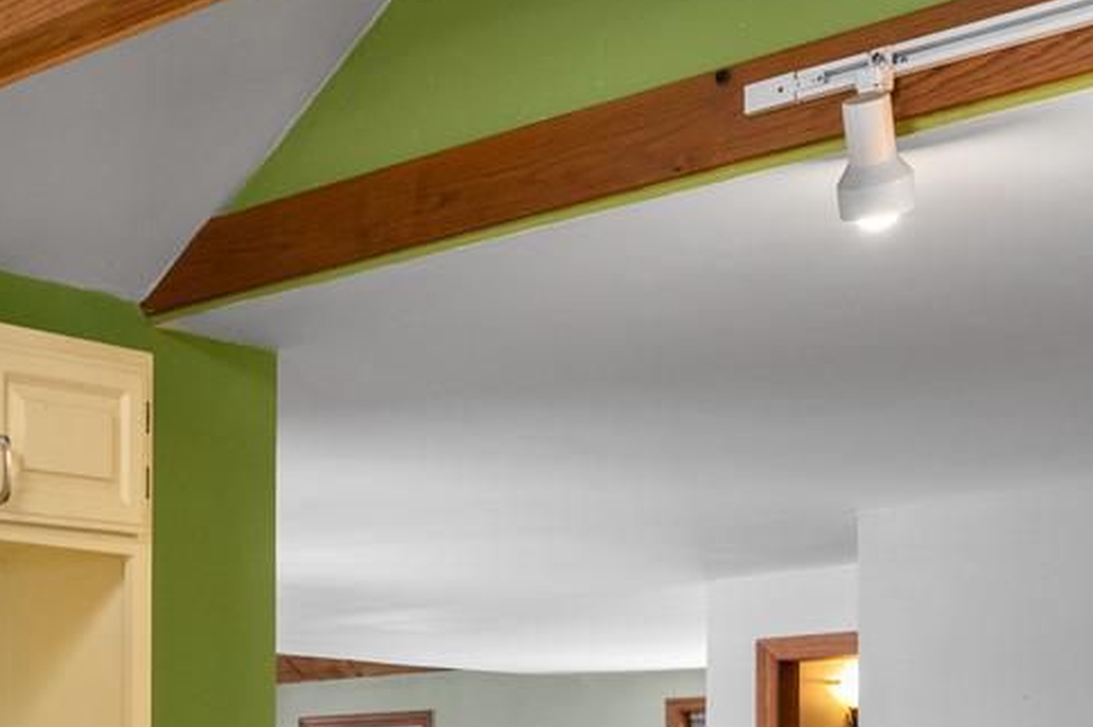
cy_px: 821
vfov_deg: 18.1
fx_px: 2184
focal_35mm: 72
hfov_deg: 26.5
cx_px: -7
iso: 640
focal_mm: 17
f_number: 8
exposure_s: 1/20
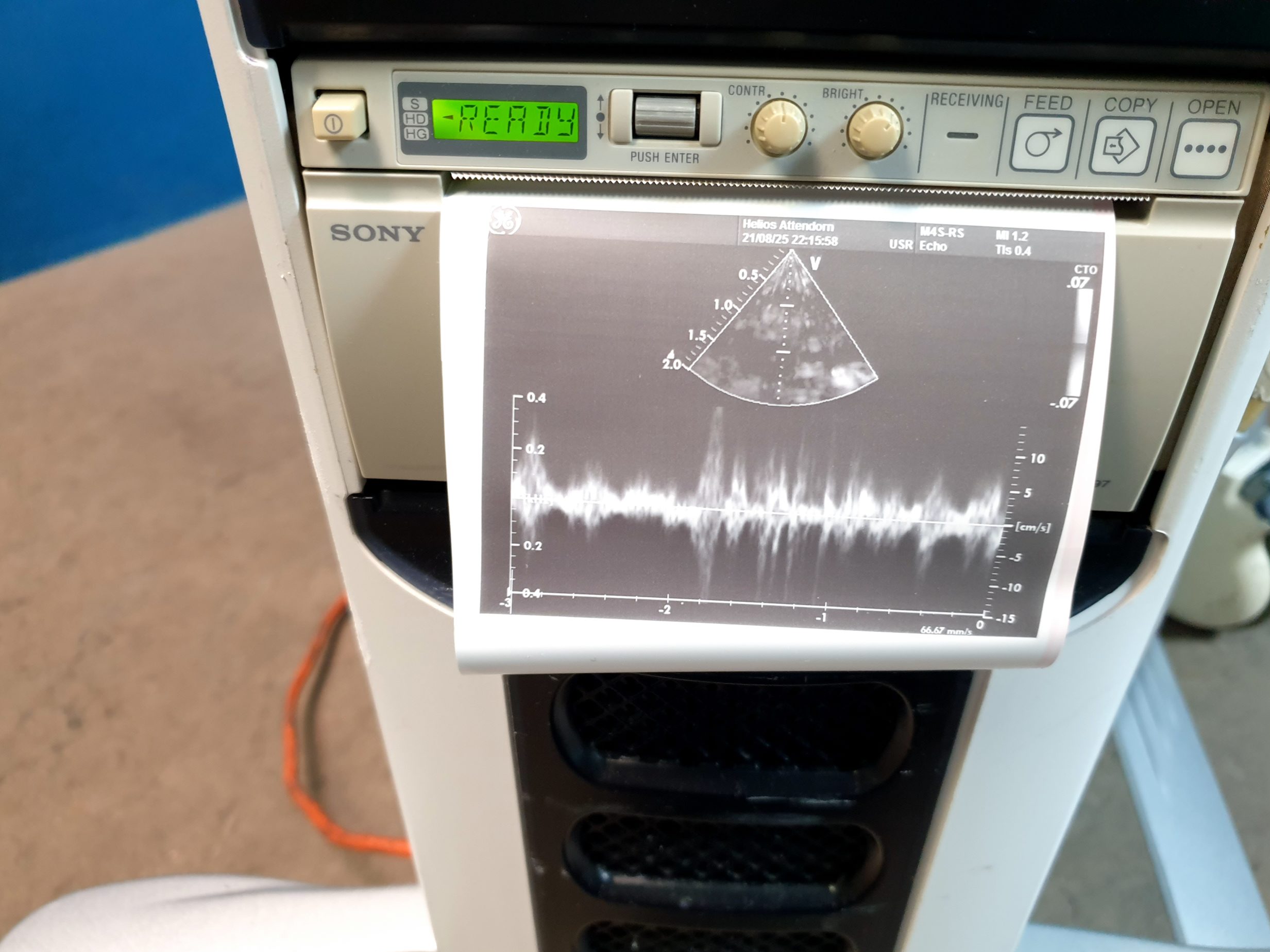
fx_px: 991
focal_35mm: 27
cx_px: 635
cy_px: 493
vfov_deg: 51.3
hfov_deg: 65.3
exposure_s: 1/50
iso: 200
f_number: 1.5
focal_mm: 4.3
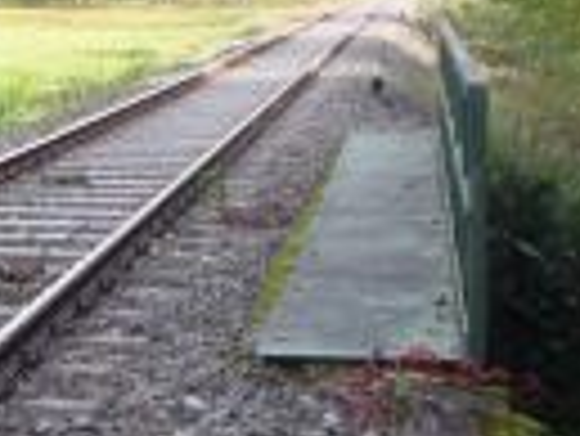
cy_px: 58
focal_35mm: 119
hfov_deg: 15.4
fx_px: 1996
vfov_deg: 12.4
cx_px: -252
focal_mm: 5.2
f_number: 4
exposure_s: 1/125
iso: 100
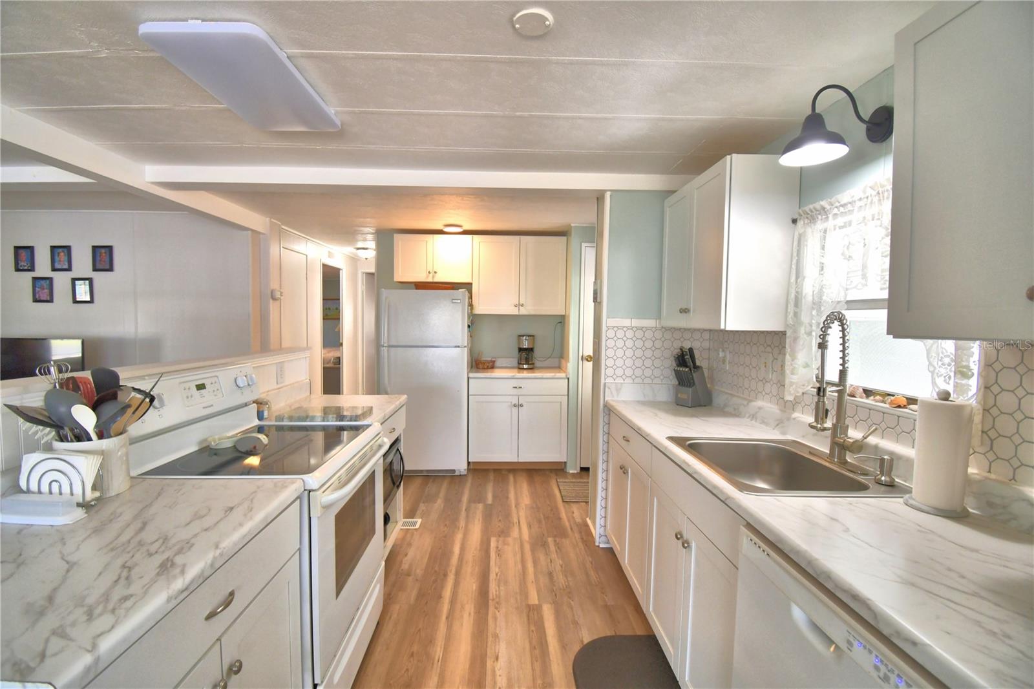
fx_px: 431
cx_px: 517
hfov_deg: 100.4
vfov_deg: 77.3
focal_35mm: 15
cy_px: 344
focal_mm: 10
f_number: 4.5
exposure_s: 1/80
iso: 400
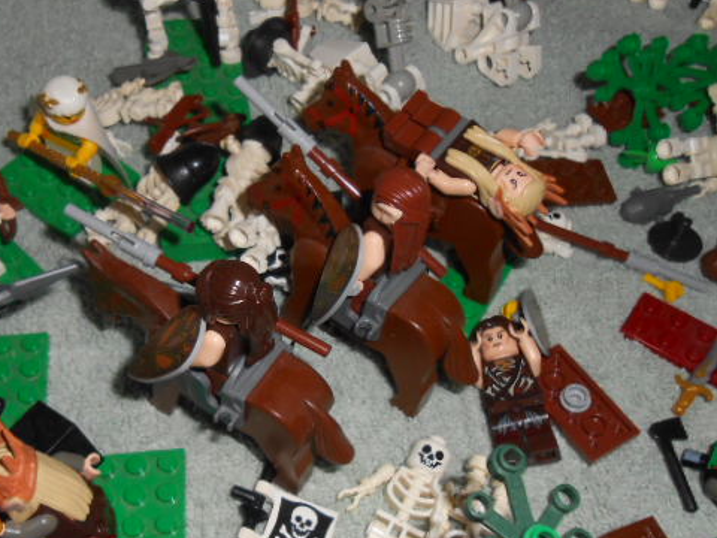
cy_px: 317
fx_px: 829
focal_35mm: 40
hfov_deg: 46.3
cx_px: 264
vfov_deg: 35.9
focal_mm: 5.3
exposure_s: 1/25
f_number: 11.9
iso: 200
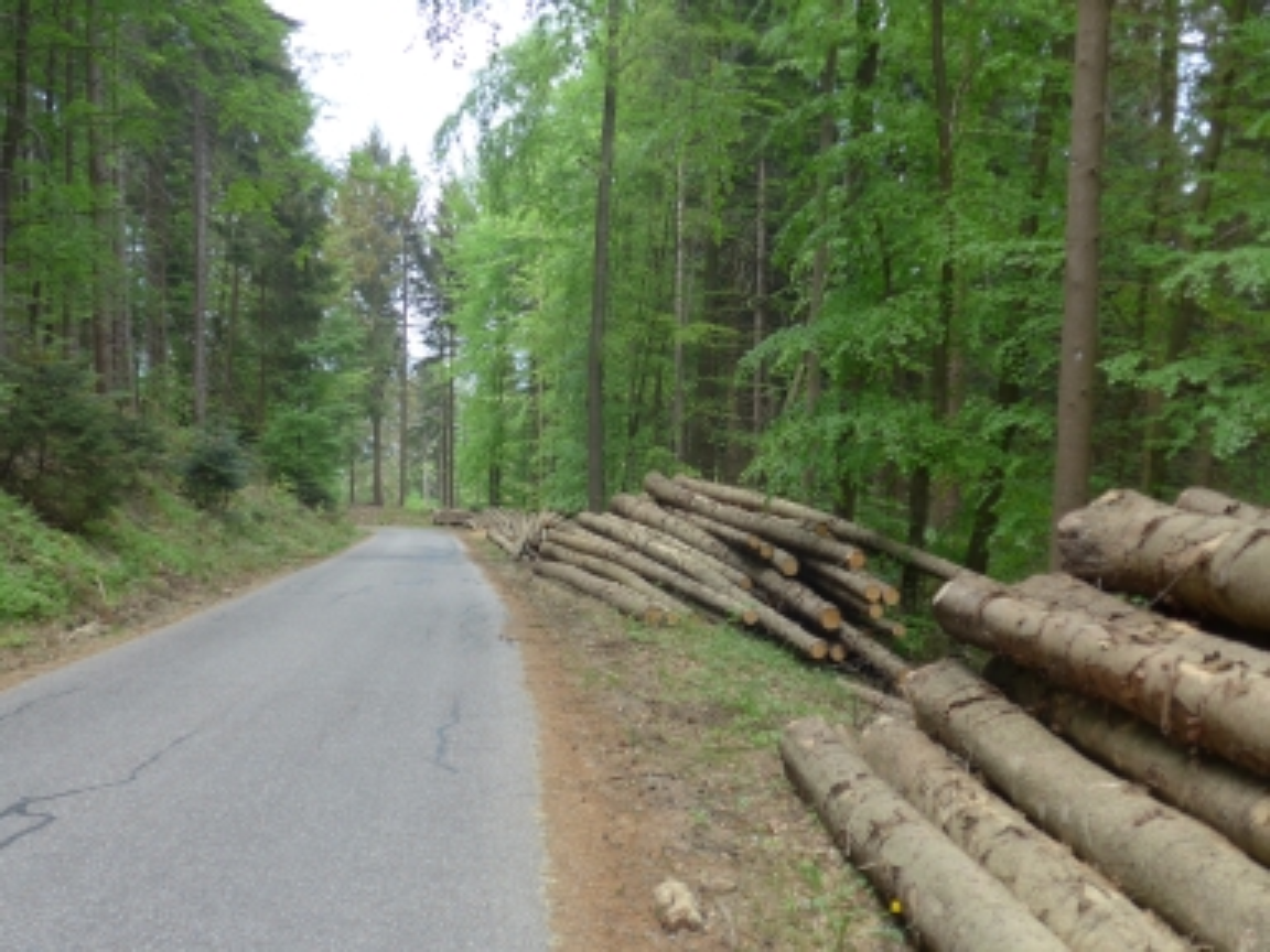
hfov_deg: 42.9
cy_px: 476
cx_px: 635
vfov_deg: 32.9
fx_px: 1614
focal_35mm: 44
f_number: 2.8
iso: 80
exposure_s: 1/200
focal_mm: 9
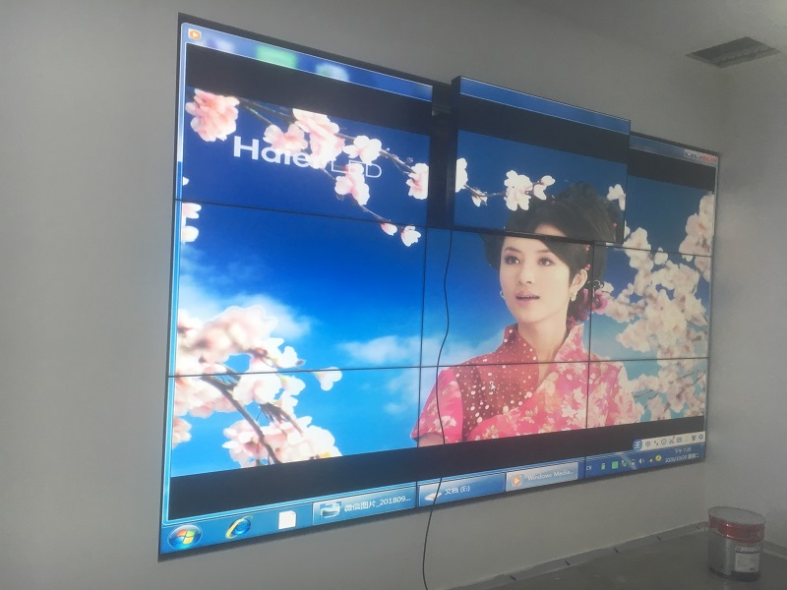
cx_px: 394
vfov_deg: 48.2
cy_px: 295
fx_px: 659
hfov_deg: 61.7
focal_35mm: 29
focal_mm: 4.15
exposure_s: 1/33
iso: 25
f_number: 2.2
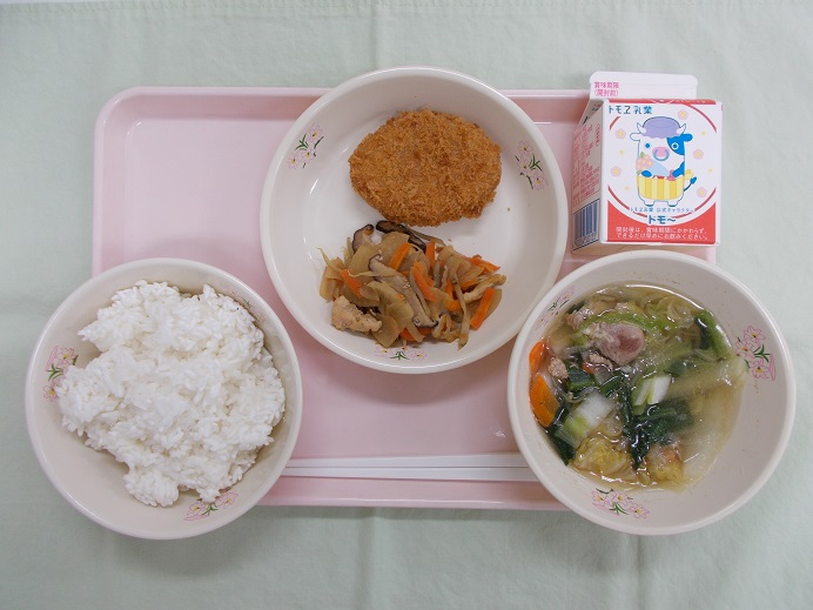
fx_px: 611
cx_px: 406
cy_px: 305
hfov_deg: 67.3
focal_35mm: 26
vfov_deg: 53.1
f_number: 3.2
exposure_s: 1/30
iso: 80
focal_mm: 4.6
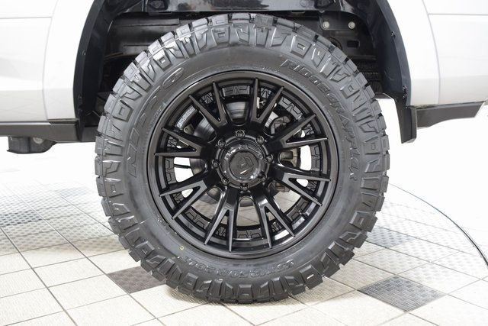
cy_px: 163
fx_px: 488
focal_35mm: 36
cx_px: 244
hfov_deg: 53.1
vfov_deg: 36.9
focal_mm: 24
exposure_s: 1/20
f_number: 2.8
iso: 1600
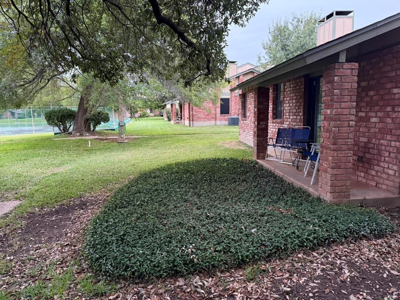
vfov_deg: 56.8
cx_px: 200
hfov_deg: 71.6
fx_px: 277
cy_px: 150
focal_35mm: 24
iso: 640
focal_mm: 6.76
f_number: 1.78
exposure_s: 1/60
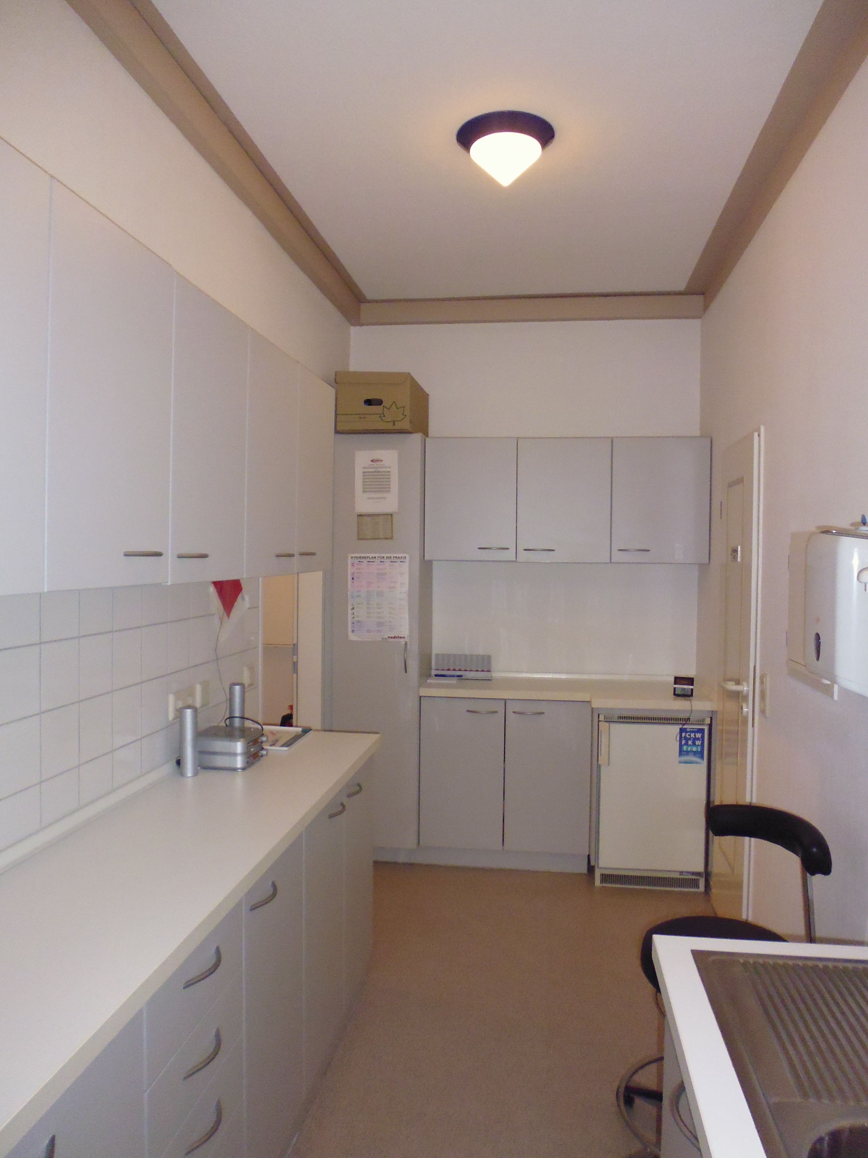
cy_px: 579
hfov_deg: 56.8
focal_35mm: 24
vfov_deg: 71.6
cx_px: 434
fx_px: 802
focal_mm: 4.3
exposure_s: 1/60
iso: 400
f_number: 2.8
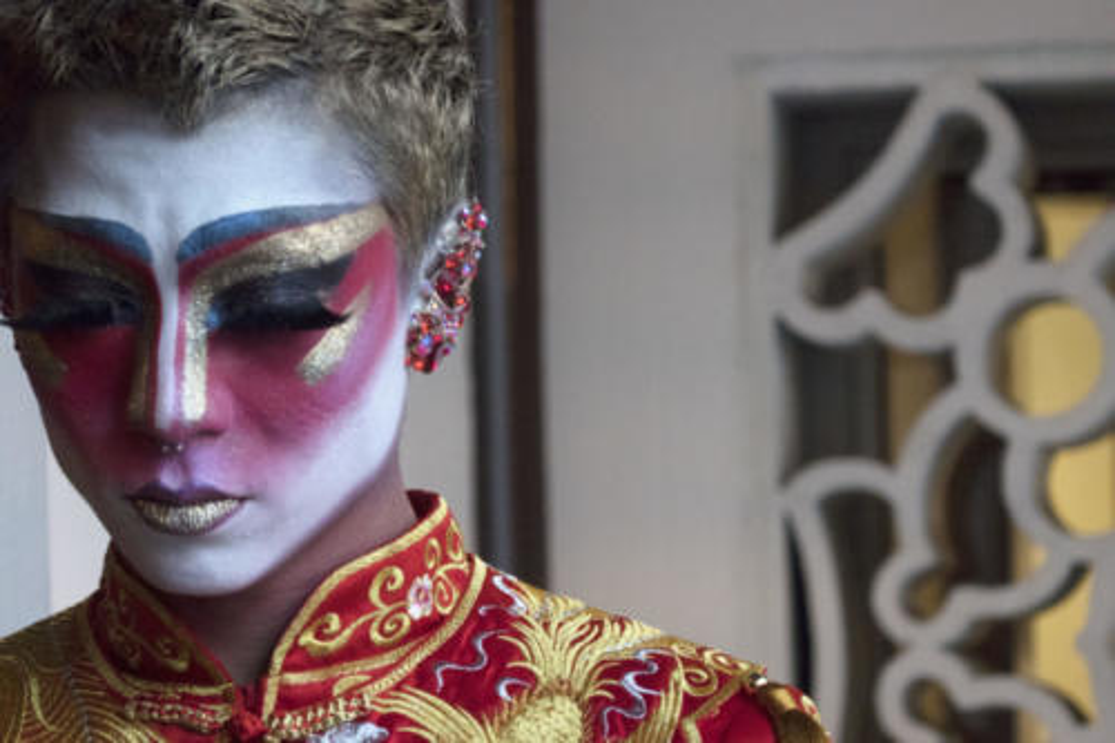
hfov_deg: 8.2
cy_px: 372
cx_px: 558
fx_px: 7740
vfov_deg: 5.5
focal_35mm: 250
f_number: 5.9
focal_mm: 91
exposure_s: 1/100
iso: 1600
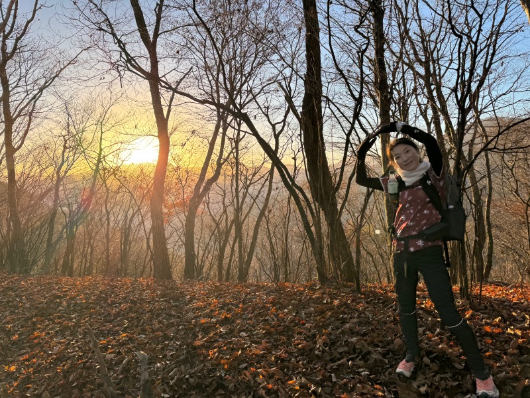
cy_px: 199
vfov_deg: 56.8
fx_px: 367
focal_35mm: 24
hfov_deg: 71.6
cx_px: 265
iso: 80
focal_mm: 6.76
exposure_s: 1/1339
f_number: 1.78
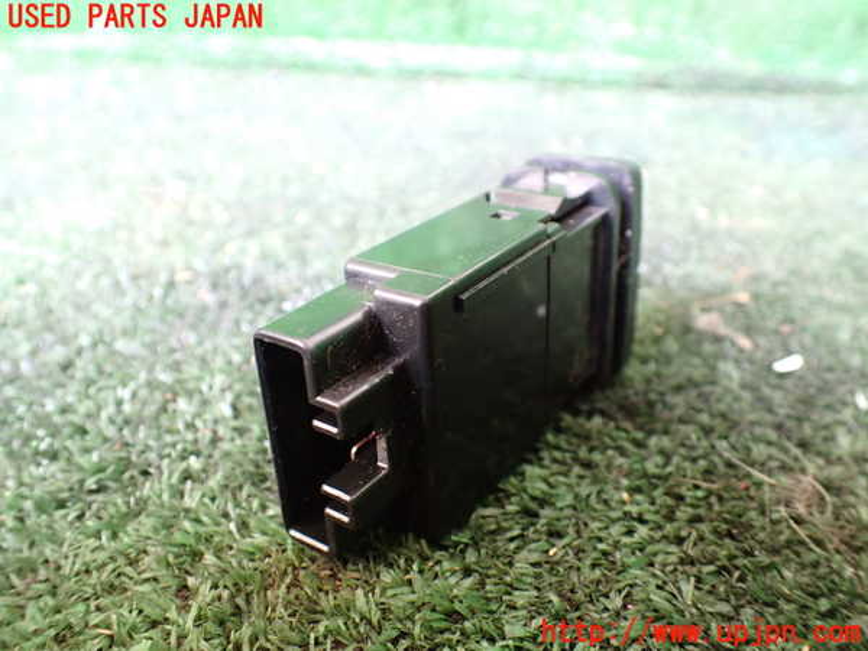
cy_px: 326
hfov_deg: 60.0
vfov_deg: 46.8
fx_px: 752
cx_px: 434
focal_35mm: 30
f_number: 2.3
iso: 800
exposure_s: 1/40
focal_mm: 5.4
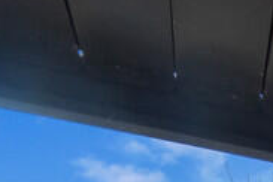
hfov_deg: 15.0
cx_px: 650
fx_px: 637
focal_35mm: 84
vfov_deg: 11.9
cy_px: 480
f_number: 9
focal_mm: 10
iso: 400
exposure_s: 1/800
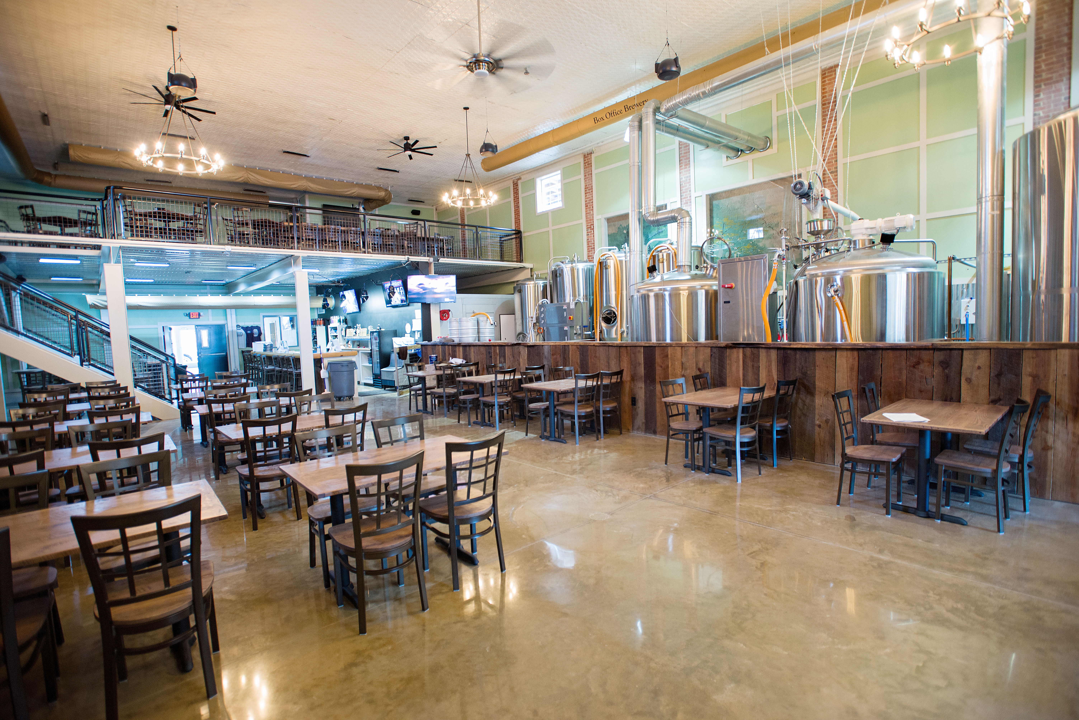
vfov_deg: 70.5
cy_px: 360
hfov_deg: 93.3
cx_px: 540
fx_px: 510
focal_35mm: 17
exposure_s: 1/20
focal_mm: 17
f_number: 2.8
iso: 1000
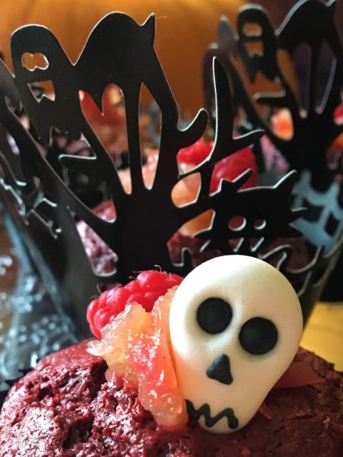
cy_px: 357
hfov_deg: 30.2
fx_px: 634
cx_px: 186
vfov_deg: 38.4
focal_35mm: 48
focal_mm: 4.15
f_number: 2.2
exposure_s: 1/17
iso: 250
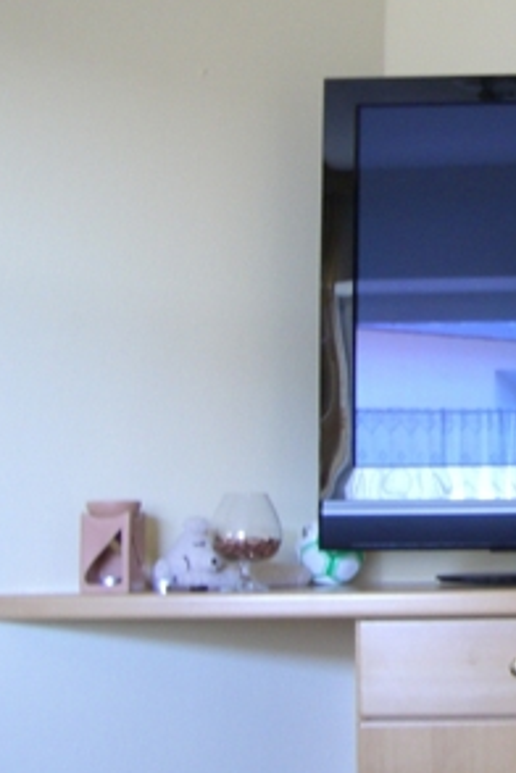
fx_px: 1698
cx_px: 727
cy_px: 262
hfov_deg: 16.1
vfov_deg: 25.5
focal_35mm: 79
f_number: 2.7
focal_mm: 6.2
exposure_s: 1/8
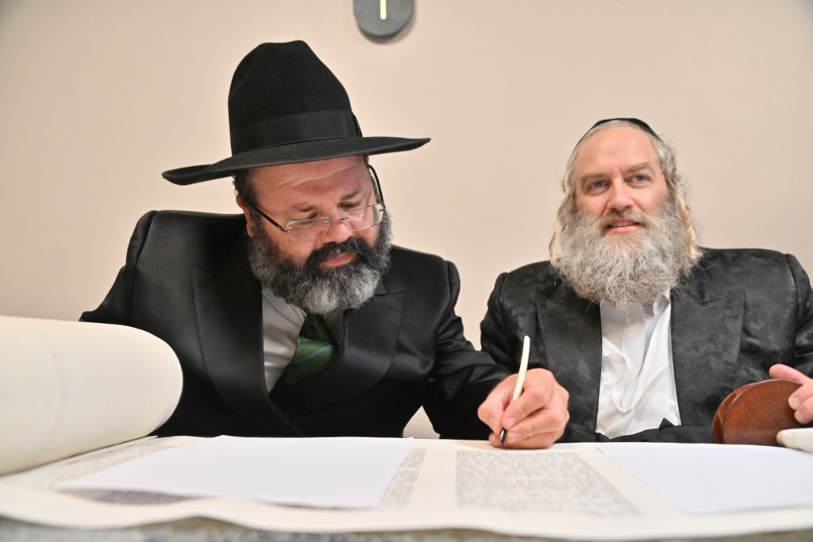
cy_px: 271
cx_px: 406
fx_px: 678
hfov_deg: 61.9
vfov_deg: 43.6
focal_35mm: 30
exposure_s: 1/160
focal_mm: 30
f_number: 4
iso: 800
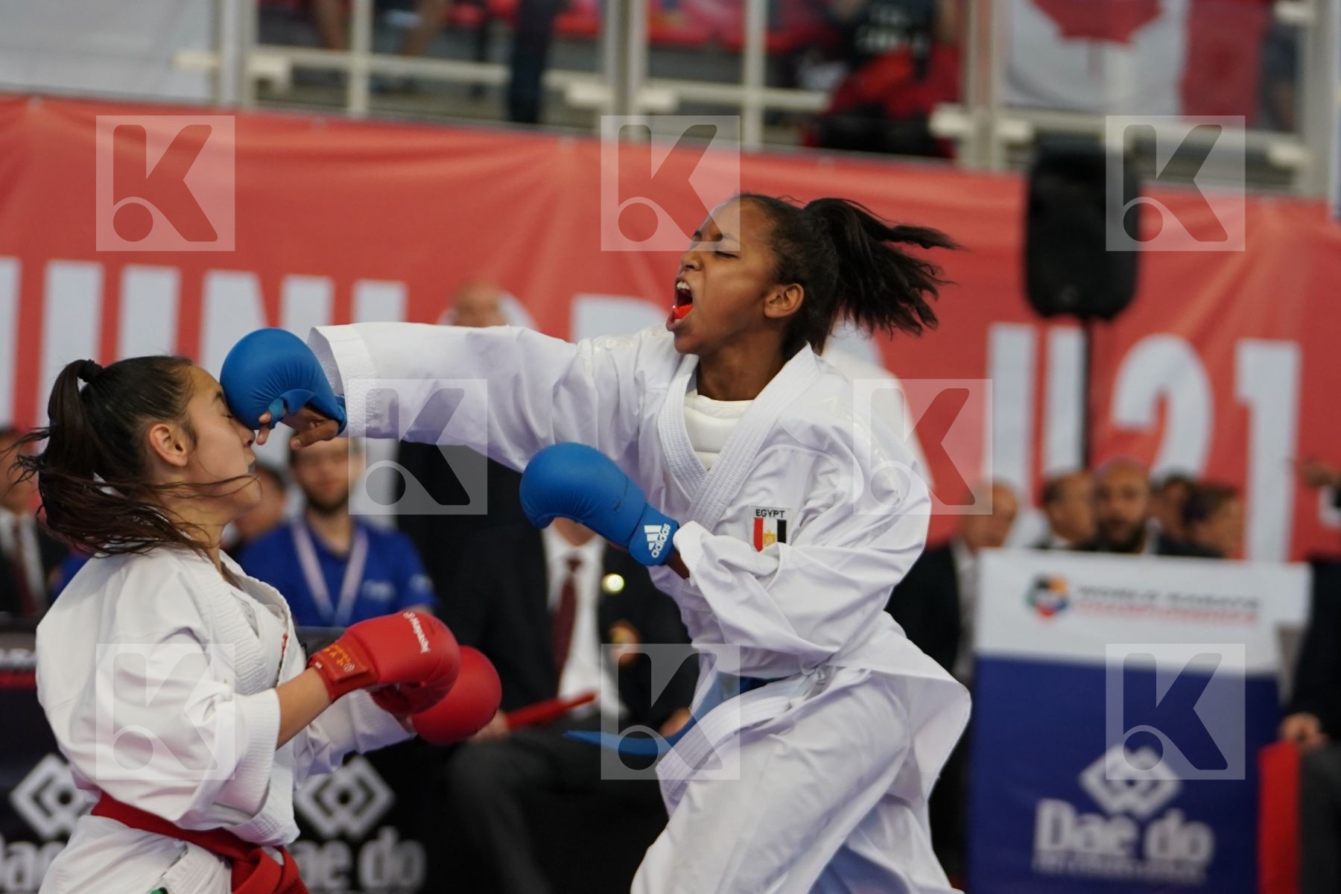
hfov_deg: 13.2
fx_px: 5811
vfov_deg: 8.8
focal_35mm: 156
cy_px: 447
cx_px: 670
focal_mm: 104
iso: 1250
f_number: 2.8
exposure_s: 1/1000
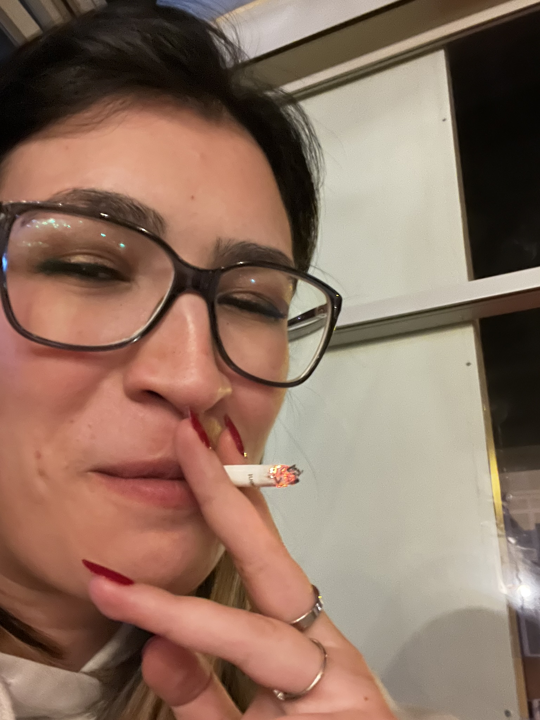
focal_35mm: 30
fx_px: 624
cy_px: 360
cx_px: 270
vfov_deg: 60.0
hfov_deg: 46.8
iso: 1250
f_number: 2.2
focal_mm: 2.71
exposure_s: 1/14
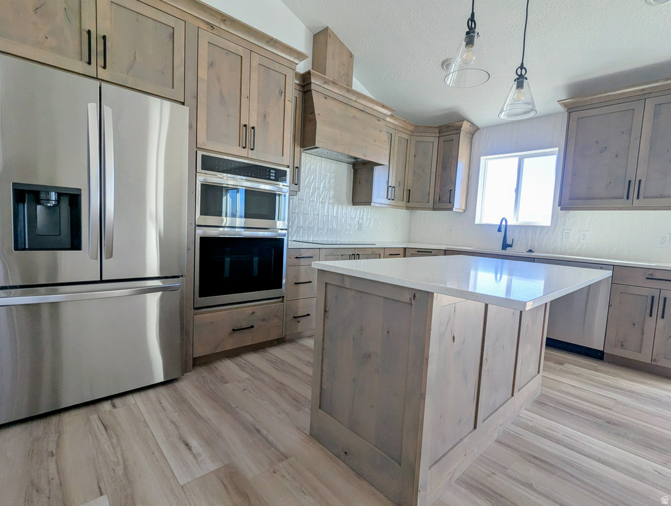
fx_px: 311
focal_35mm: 16
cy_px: 253
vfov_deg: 78.2
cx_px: 336
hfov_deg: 94.4
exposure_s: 1/216
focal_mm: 2.35
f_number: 2.2
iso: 71
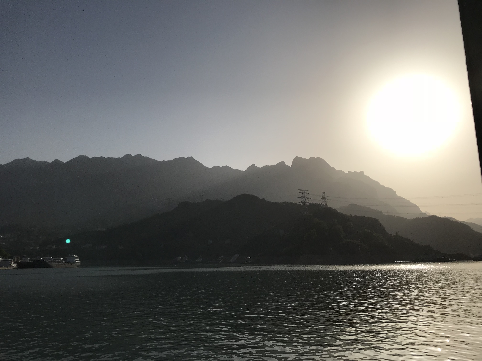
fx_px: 390
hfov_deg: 63.4
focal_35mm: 28
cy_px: 180
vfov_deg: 49.7
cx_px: 241
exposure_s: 1/13699
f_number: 1.8
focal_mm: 3.99
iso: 20
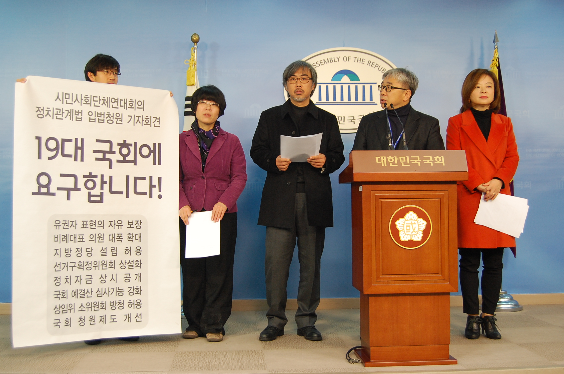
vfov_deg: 28.8
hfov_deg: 42.4
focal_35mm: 46
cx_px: 282
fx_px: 727
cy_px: 187
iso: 640
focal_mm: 31
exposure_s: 1/30
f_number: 4.5
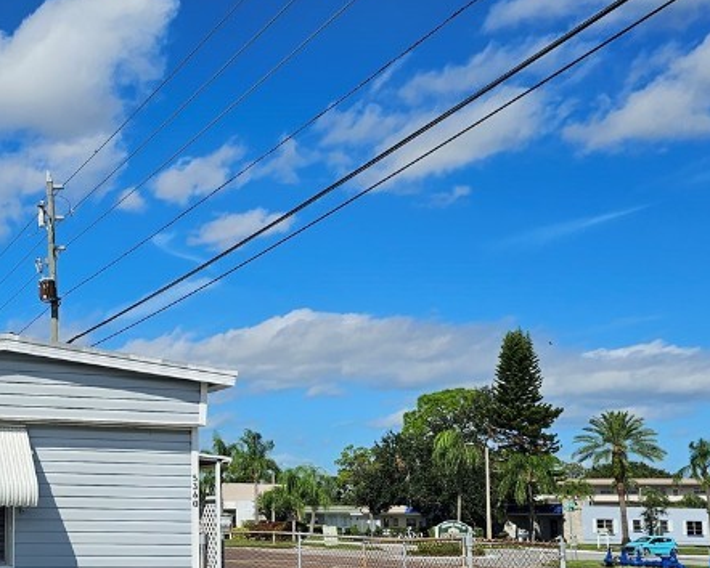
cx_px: 71
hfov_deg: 34.0
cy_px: 388
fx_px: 1093
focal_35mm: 52
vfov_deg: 28.9
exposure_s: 1/1804
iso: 12
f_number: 1.7
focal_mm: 6.3
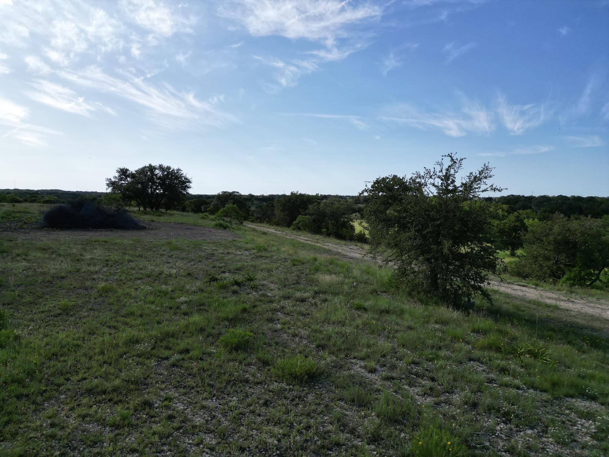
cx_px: 304
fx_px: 422
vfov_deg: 56.8
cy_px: 228
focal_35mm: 24
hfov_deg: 71.6
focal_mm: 6.72
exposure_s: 1/3200
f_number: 1.7
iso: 110
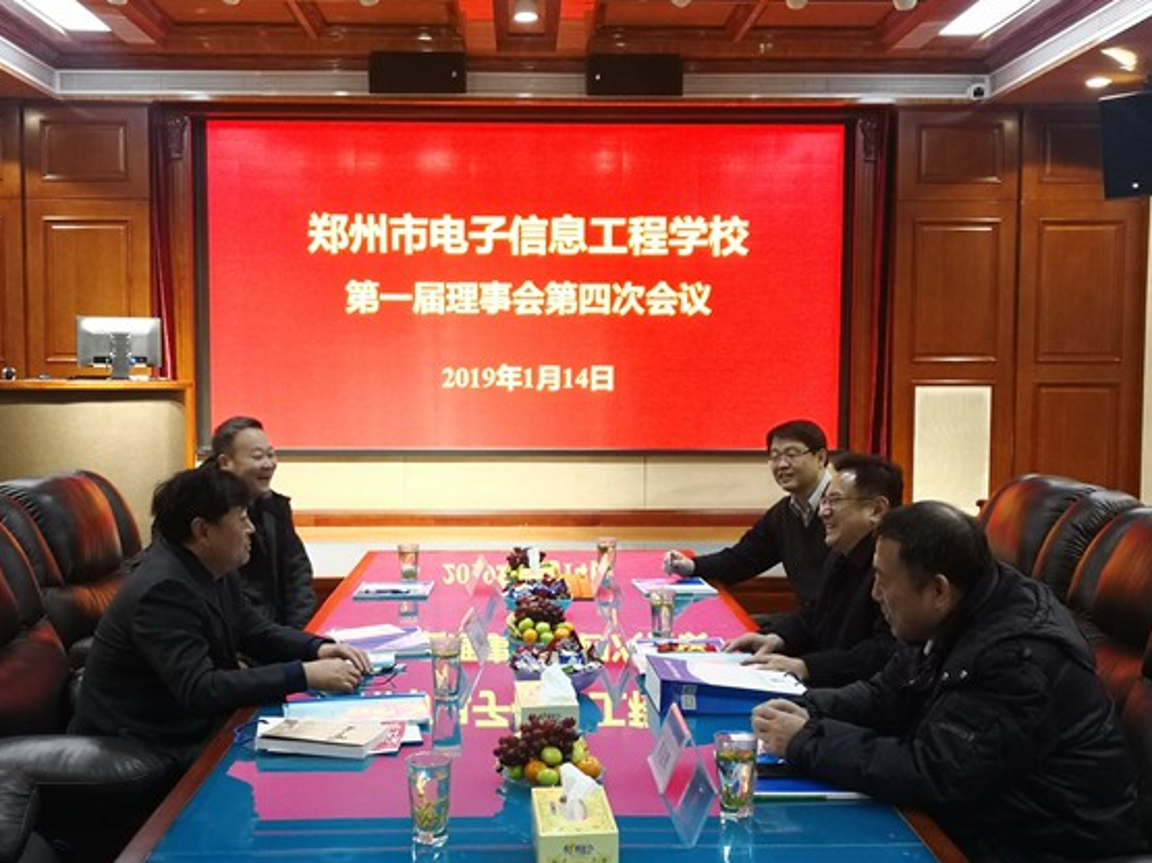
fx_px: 1331
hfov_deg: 46.8
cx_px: 542
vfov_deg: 35.9
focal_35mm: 40
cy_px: 458
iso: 160
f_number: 1.6
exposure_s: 1/33.3
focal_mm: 3.95
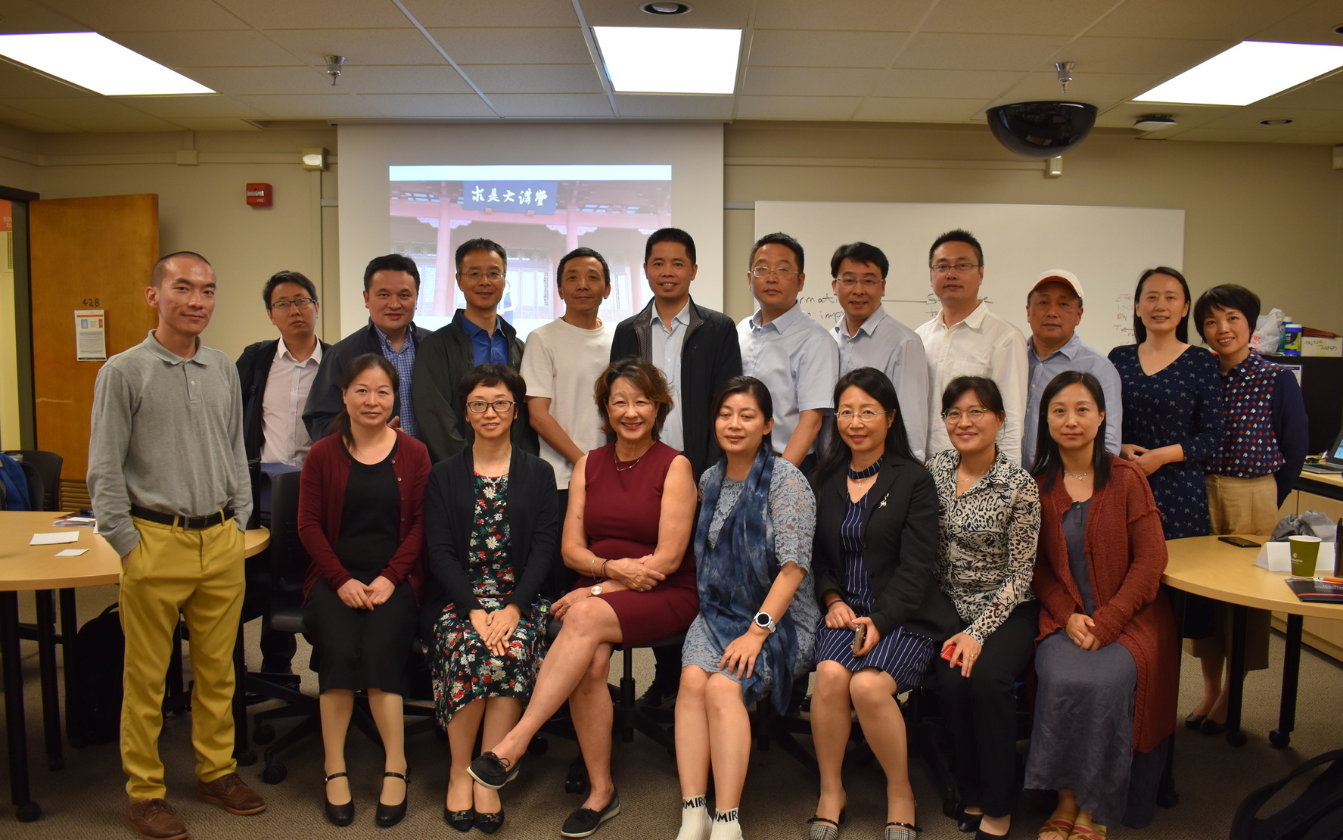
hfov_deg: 61.2
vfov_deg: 40.6
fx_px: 1135
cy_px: 450
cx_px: 680
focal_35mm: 31
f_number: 4
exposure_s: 1/60
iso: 640
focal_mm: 20
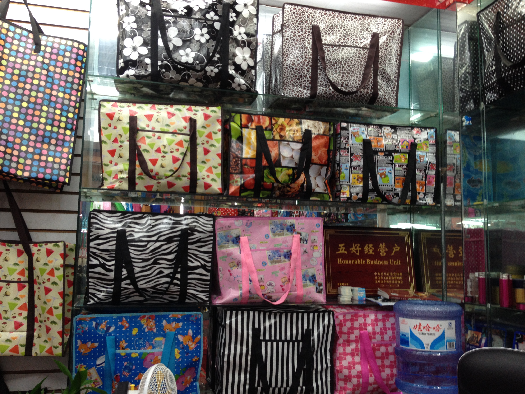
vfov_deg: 40.7
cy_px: 197
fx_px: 531
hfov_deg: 52.6
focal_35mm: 35
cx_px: 262
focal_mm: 4.28
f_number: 2.4
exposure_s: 1/20
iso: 80
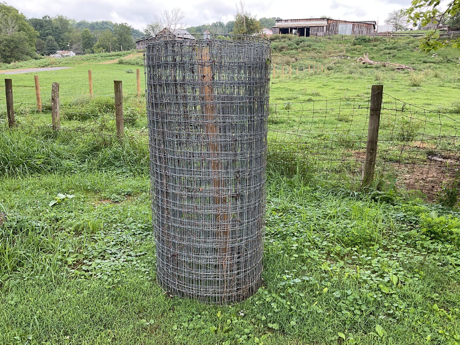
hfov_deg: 61.7
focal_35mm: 29
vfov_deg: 48.2
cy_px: 172
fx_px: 385
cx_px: 230
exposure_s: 1/185
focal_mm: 3
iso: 16
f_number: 1.8
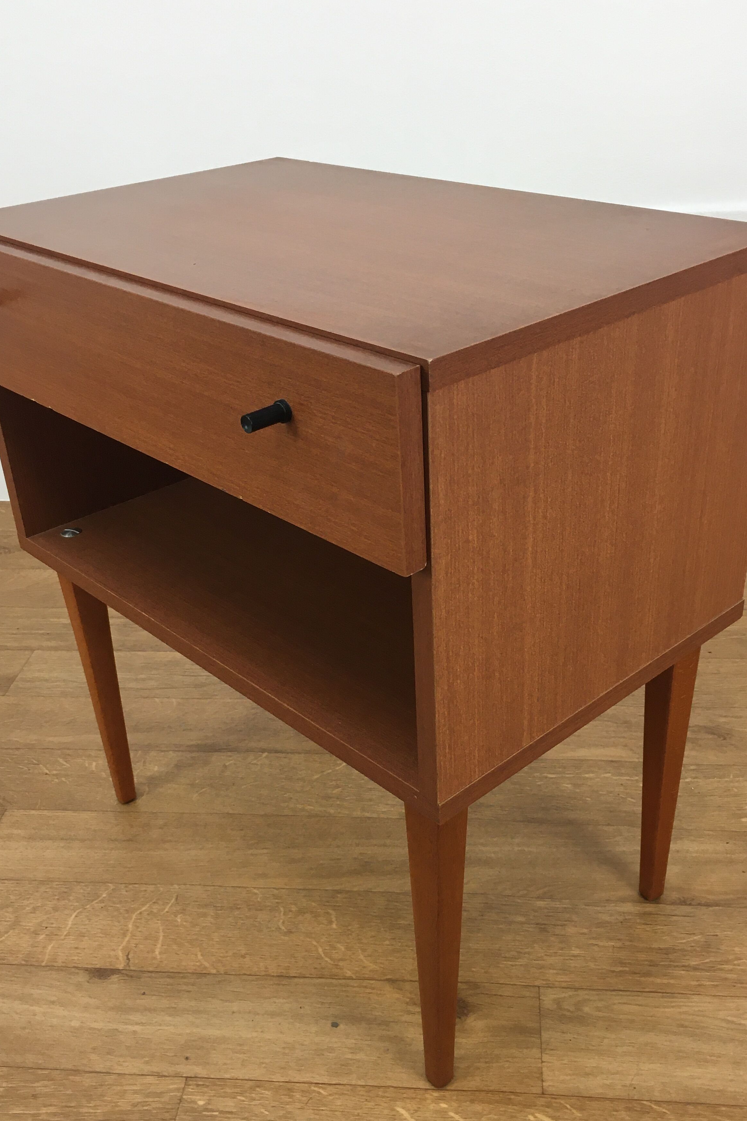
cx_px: 378
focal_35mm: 35
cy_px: 591
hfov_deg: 37.8
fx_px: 1090
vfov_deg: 54.4
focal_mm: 4.15
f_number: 2.2
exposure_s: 1/33
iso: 40
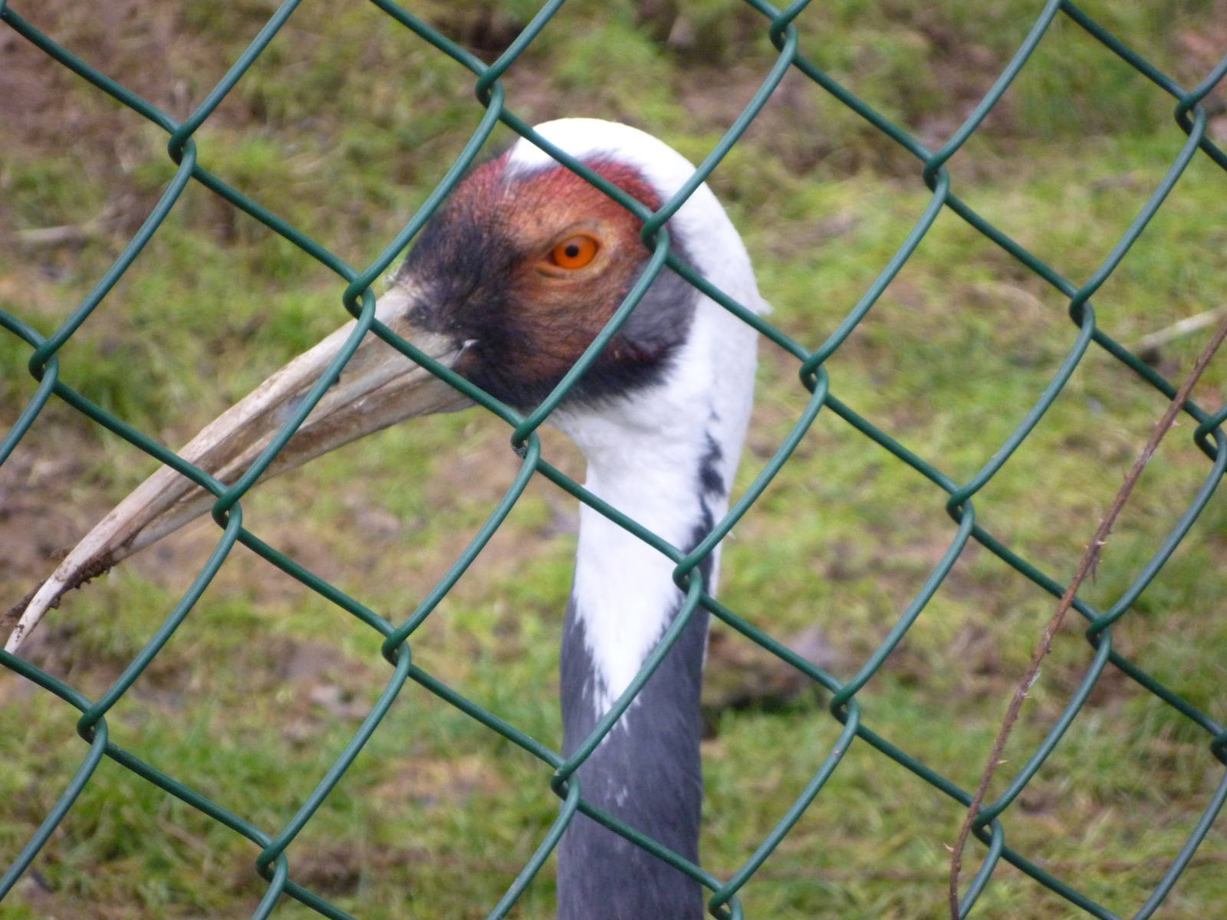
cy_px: 460
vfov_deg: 10.2
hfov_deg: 13.6
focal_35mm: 145
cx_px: 614
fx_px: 5140
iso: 400
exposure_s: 1/40
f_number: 5.9
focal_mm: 26
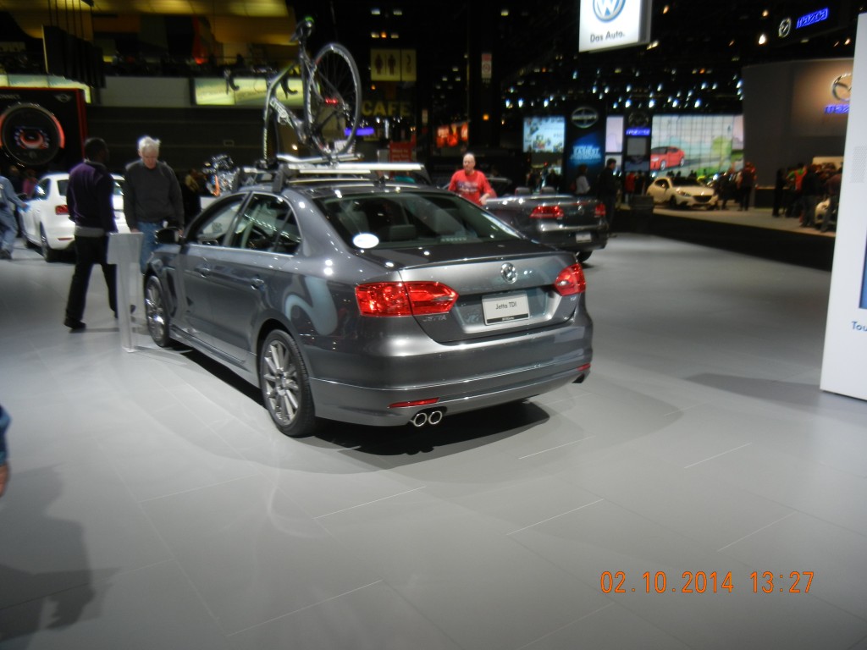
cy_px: 325
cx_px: 434
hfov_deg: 60.0
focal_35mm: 30
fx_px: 751
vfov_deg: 46.8
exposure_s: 1/73.4
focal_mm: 5.4
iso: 160
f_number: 3.5
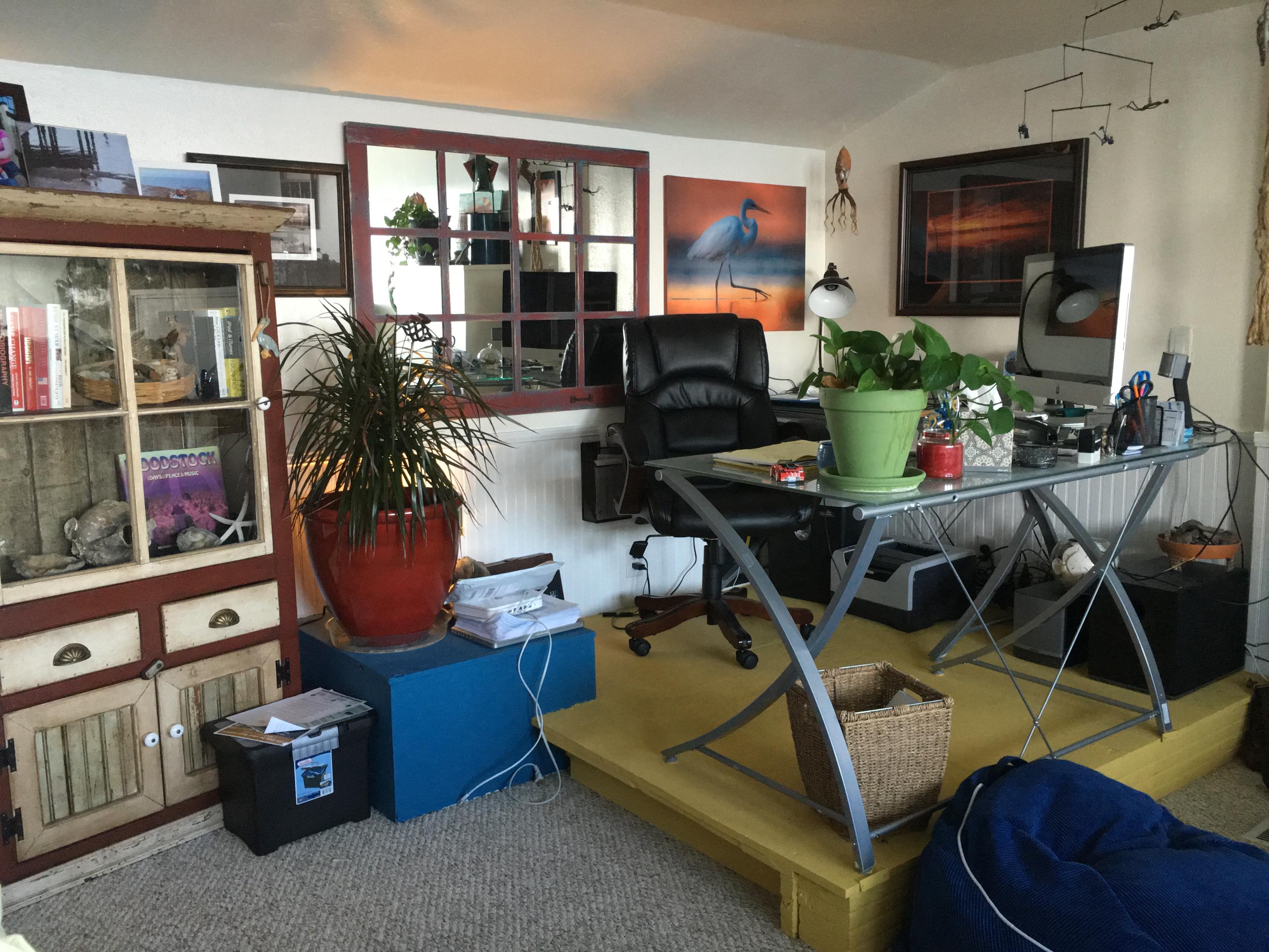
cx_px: 634
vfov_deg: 48.2
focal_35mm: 29
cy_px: 476
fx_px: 1063
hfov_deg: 61.7
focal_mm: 4.15
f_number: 2.2
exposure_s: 1/30
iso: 200
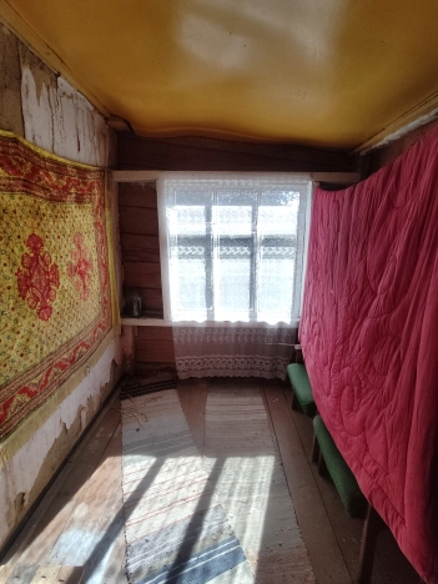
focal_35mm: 15
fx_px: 253
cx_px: 219
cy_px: 292
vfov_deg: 98.2
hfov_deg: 81.7
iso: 50
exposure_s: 1/319
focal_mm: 1.6
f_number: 2.2
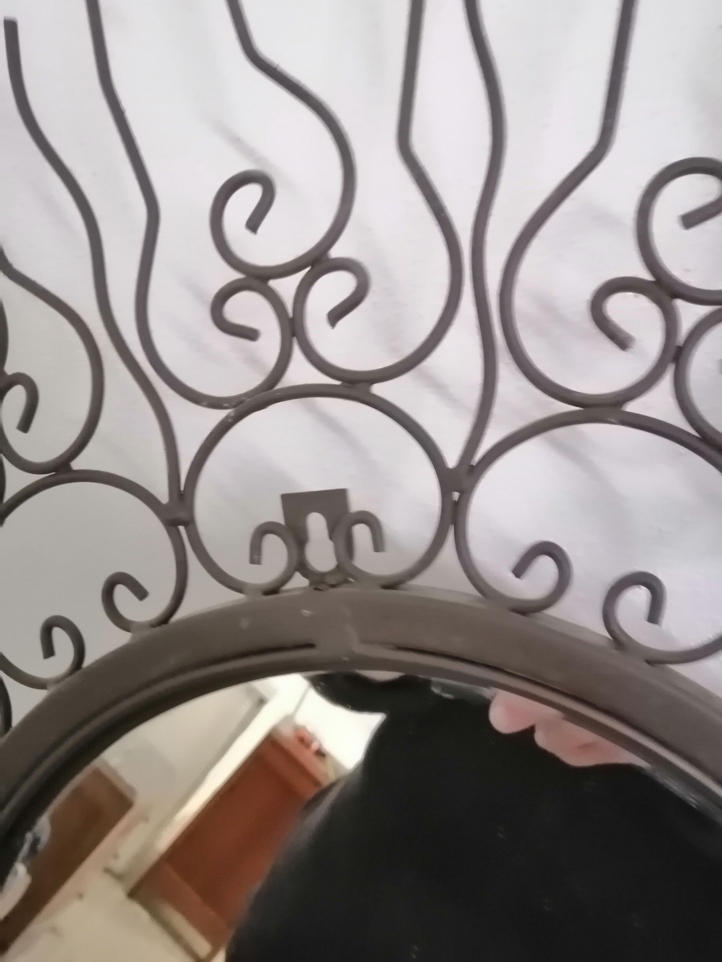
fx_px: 723
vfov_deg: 67.3
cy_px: 481
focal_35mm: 26
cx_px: 361
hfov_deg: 53.1
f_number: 1.8
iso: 640
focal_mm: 3.96
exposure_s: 1/20
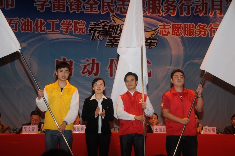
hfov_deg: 36.9
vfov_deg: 25.0
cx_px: 118
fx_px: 352
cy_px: 78
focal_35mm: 54
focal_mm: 36
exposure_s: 1/60
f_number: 5
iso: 200
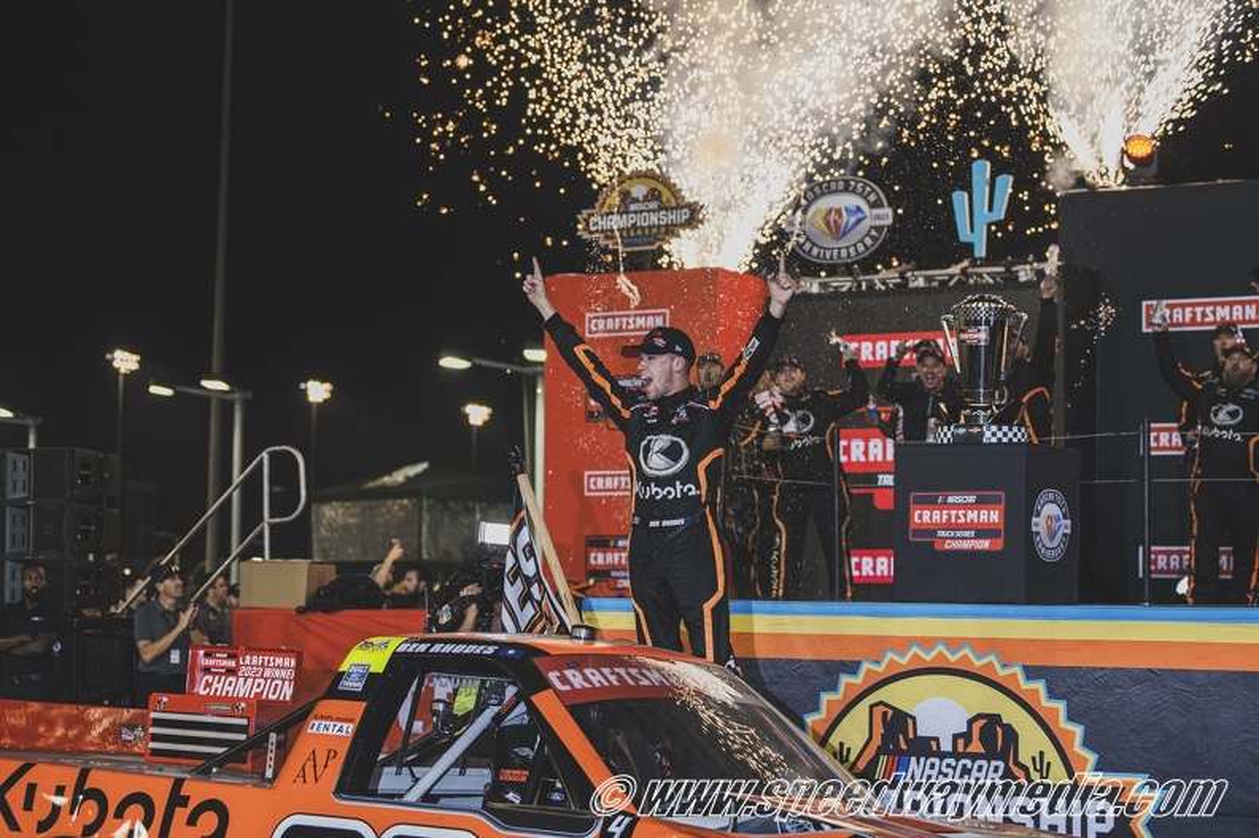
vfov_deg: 18.9
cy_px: 419
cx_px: 630
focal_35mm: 72
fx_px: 2516
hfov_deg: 28.1
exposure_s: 1/400
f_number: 2.8
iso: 500
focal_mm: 72
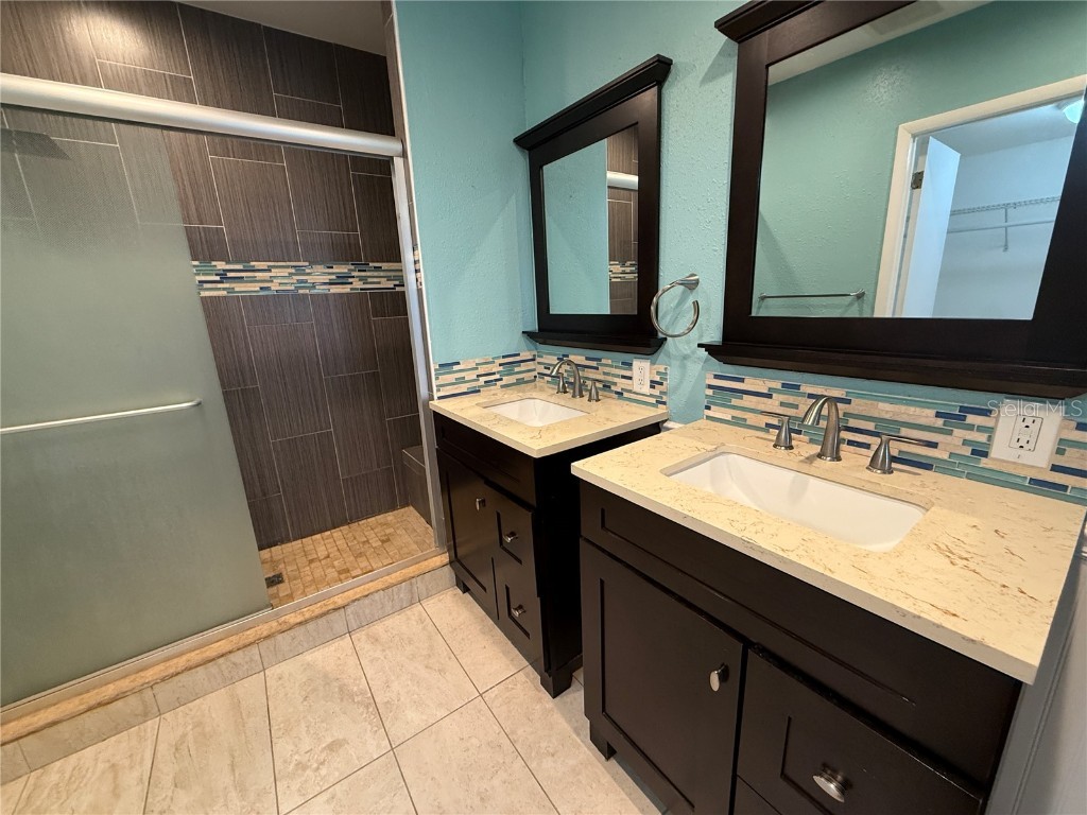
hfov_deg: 102.1
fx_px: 440
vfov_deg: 85.7
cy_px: 408
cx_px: 544
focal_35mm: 14
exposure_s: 1/60
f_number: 2.2
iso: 250
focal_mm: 2.22
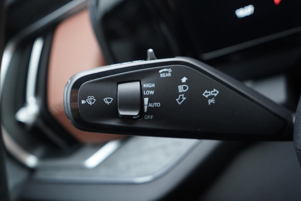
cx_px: 150
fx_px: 301
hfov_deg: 53.1
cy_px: 100
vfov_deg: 36.9
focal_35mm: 36
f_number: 2.8
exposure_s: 1/40
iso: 400
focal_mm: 24
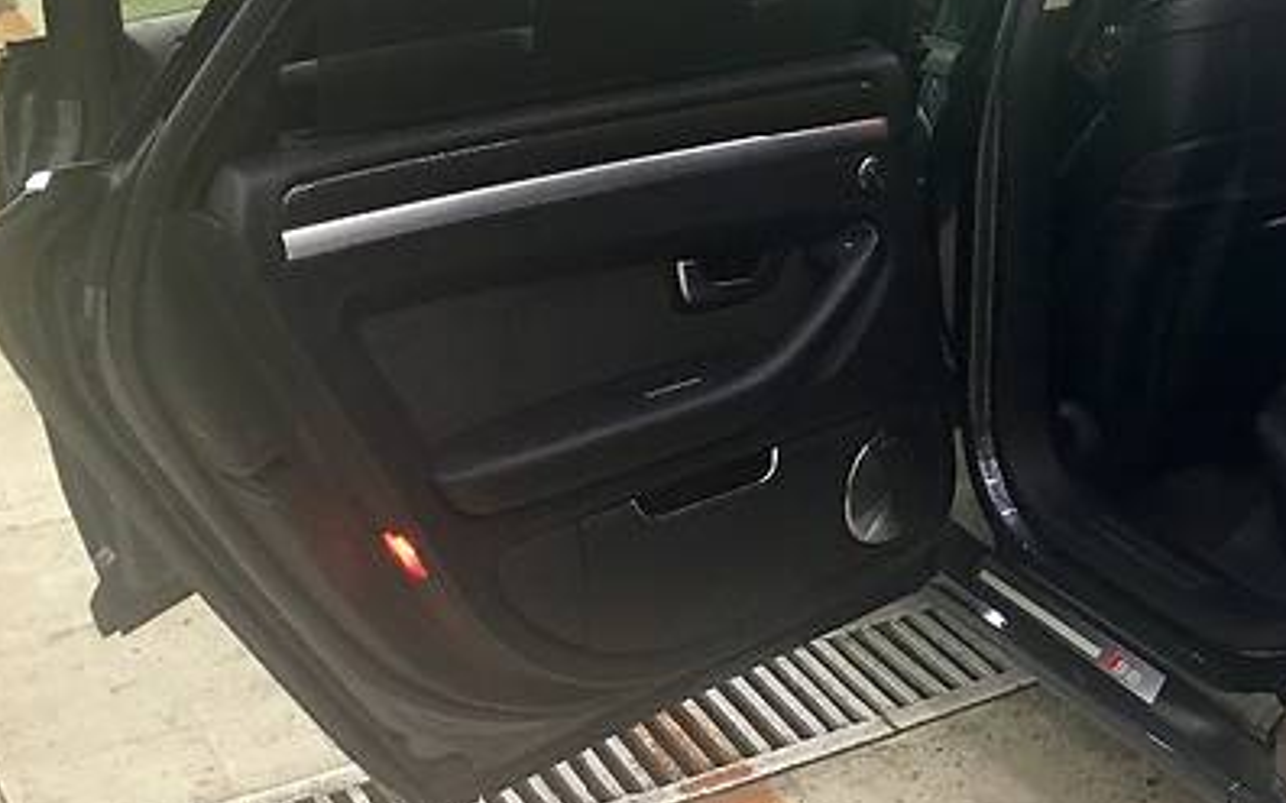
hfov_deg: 31.0
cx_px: 1224
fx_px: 2173
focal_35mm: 62
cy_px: 450
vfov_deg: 20.9
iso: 50
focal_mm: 4.2
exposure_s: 1/17
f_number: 2.2
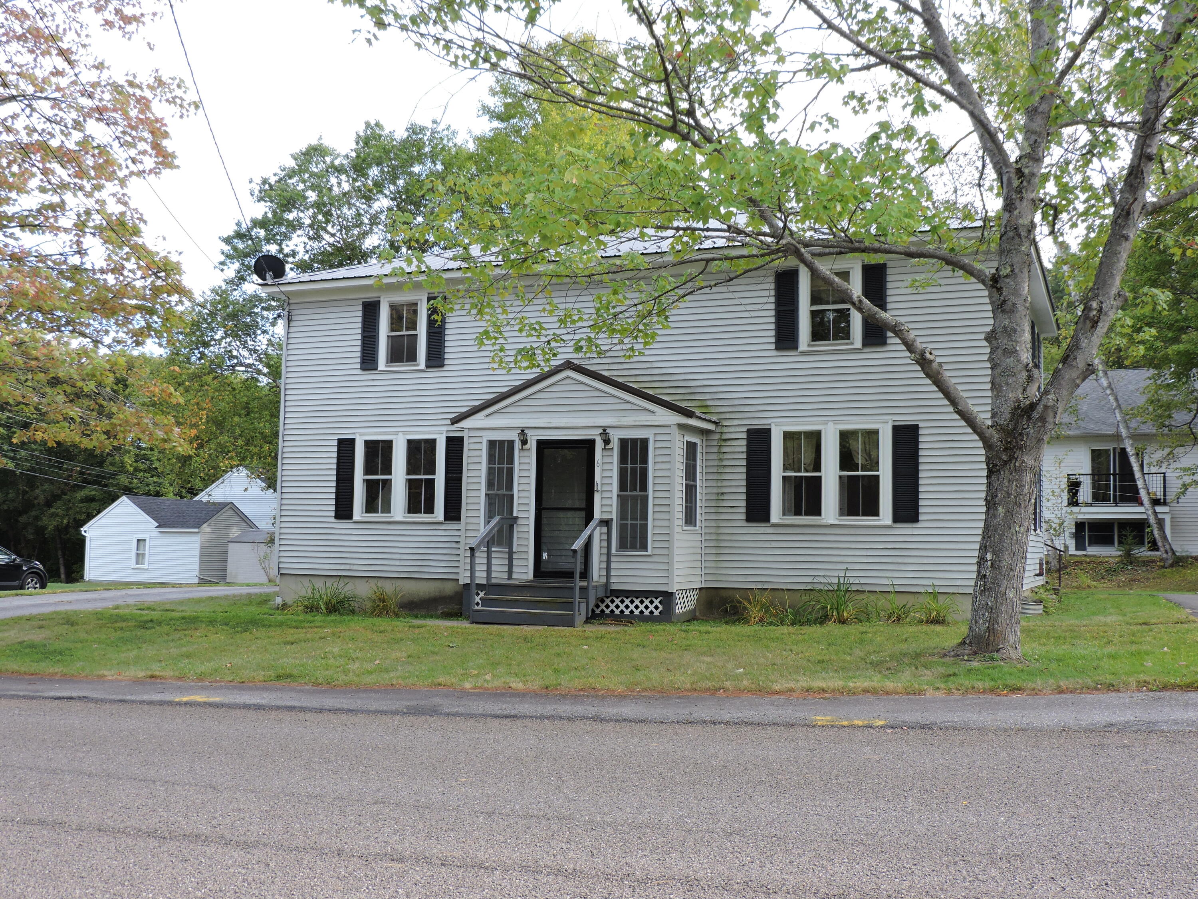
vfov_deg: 40.7
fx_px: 1211
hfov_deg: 52.6
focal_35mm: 35
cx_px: 599
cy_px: 450
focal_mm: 6.2
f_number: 3.3
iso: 100
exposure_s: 1/125
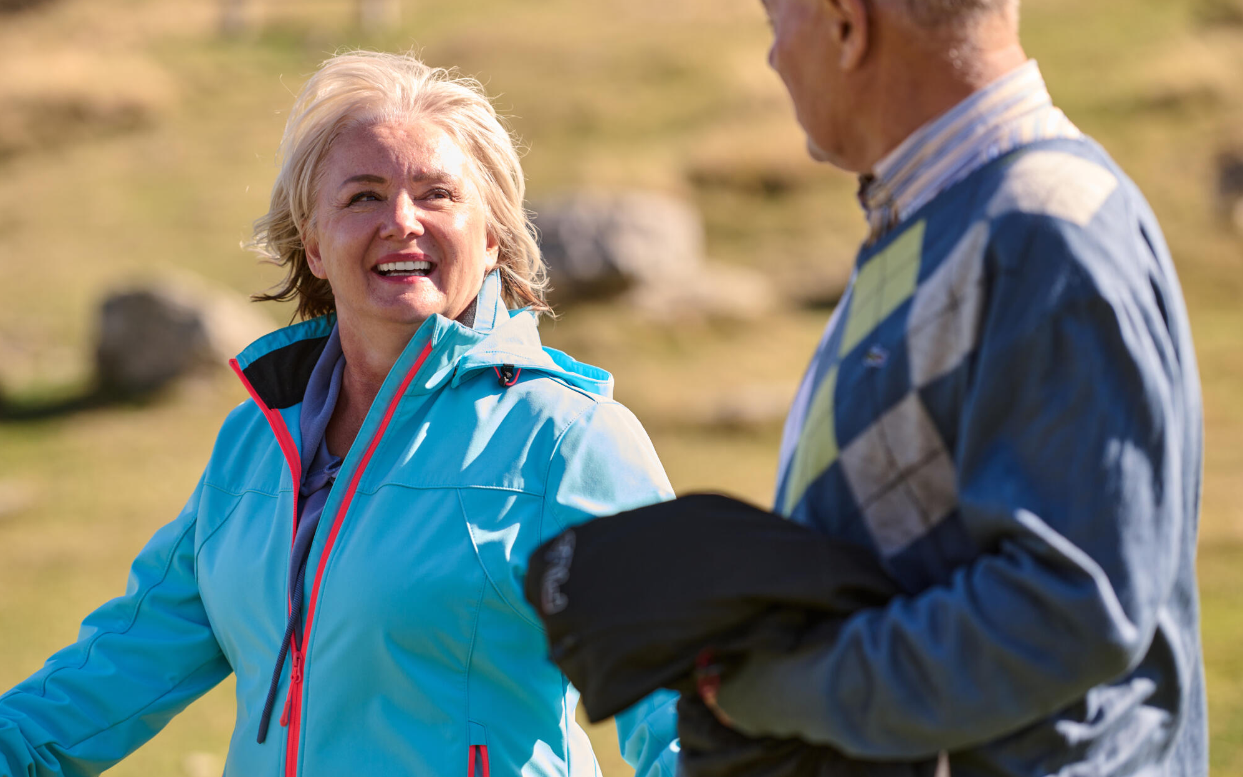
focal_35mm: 138
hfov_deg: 15.1
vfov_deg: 9.5
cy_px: 389
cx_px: 622
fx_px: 4675
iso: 200
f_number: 2.8
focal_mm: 135
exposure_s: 1/1000
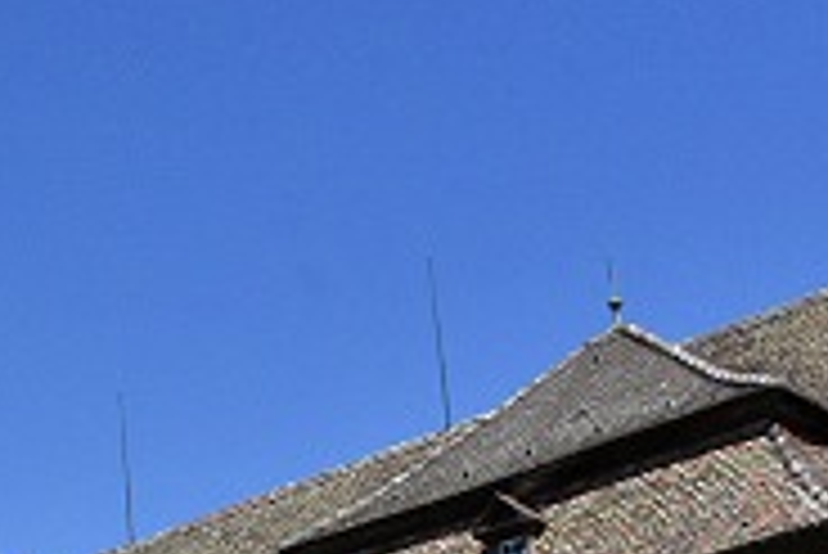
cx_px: -261
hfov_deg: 20.9
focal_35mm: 88
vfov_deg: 14.8
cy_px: 730
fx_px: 2026
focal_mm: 18
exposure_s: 1/8000
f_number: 10
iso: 2500
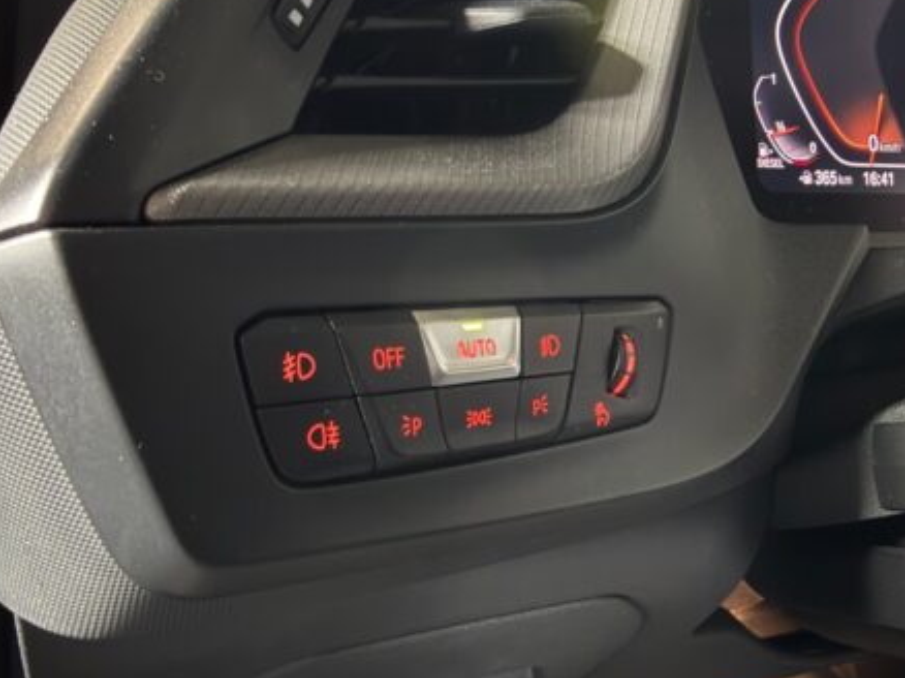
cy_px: 383
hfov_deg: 53.9
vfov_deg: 41.7
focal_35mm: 34
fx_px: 888
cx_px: 494
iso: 400
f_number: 2.2
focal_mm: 2.22
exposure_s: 1/6
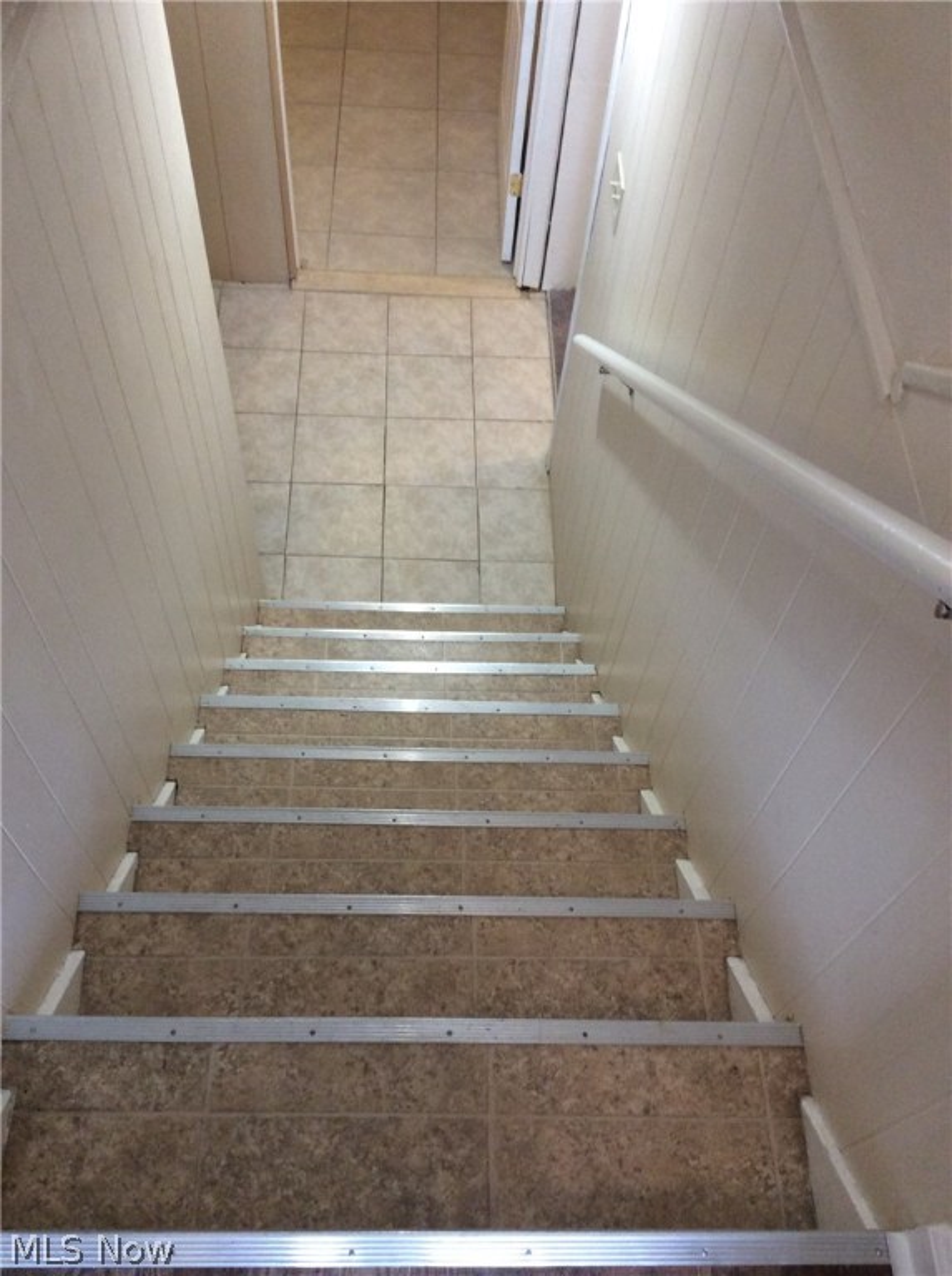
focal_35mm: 32
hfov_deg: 44.0
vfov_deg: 56.9
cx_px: 476
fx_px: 1177
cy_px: 638
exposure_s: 1/24
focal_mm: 3.3
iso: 125
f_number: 2.4
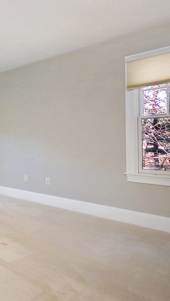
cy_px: 153
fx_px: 216
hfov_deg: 33.0
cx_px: -45
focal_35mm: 27
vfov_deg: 69.9
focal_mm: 10
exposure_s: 1/60
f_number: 4.5
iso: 400
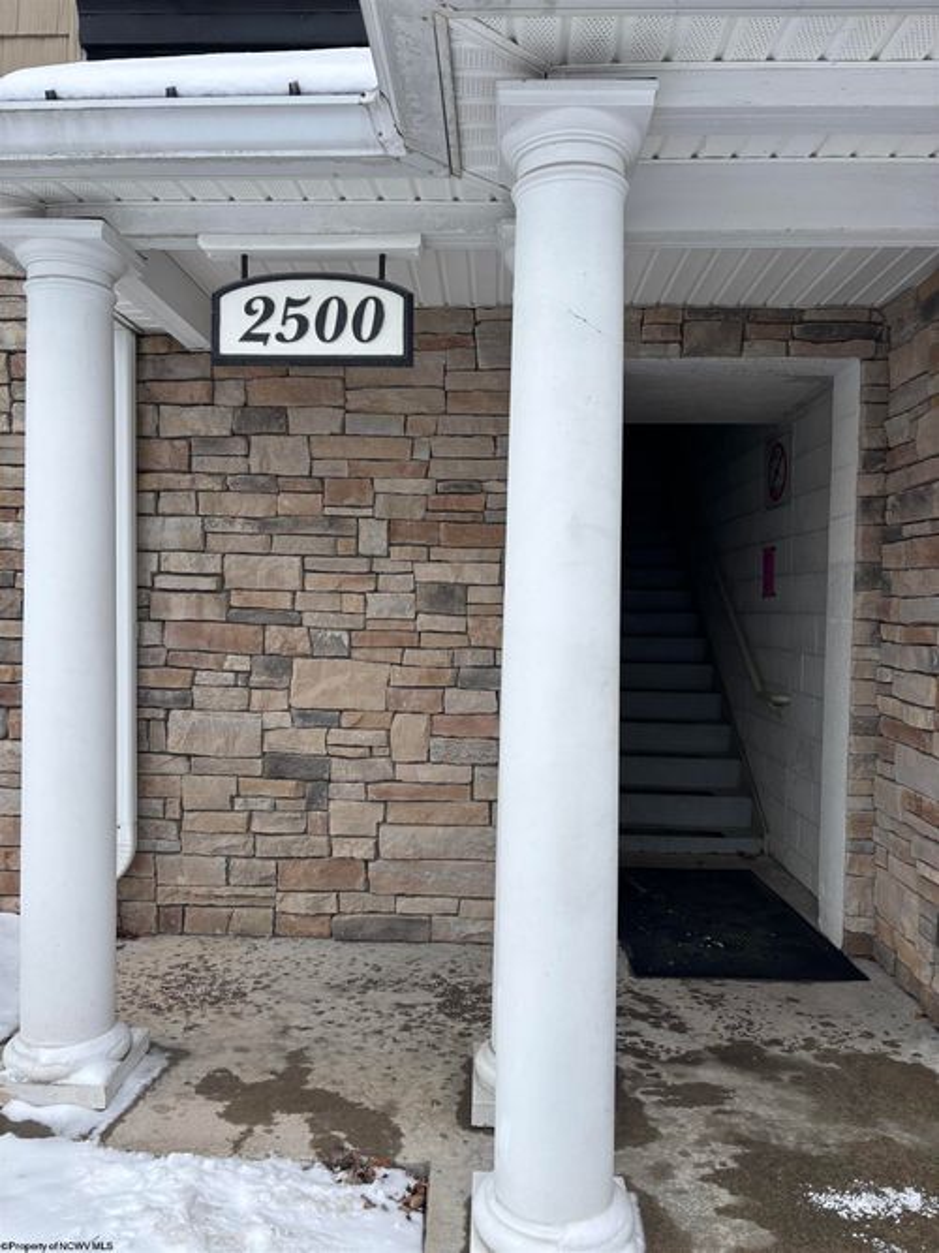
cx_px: 470
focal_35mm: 26
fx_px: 941
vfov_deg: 67.3
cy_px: 626
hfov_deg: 53.0
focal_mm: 5.96
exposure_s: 1/1205
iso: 50
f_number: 1.6
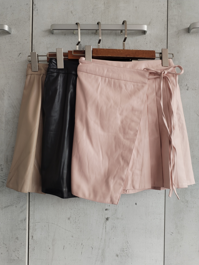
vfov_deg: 61.7
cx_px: 100
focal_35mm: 29
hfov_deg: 48.2
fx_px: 222
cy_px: 132
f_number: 1.8
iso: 122
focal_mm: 4.75
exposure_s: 1/100
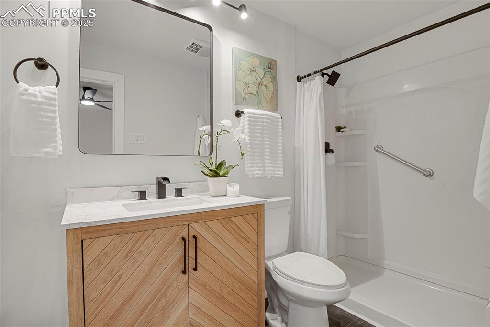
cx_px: 245
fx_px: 231
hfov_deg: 93.3
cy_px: 164
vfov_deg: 70.4
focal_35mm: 17
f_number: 8
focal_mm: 17
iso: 250
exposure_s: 2
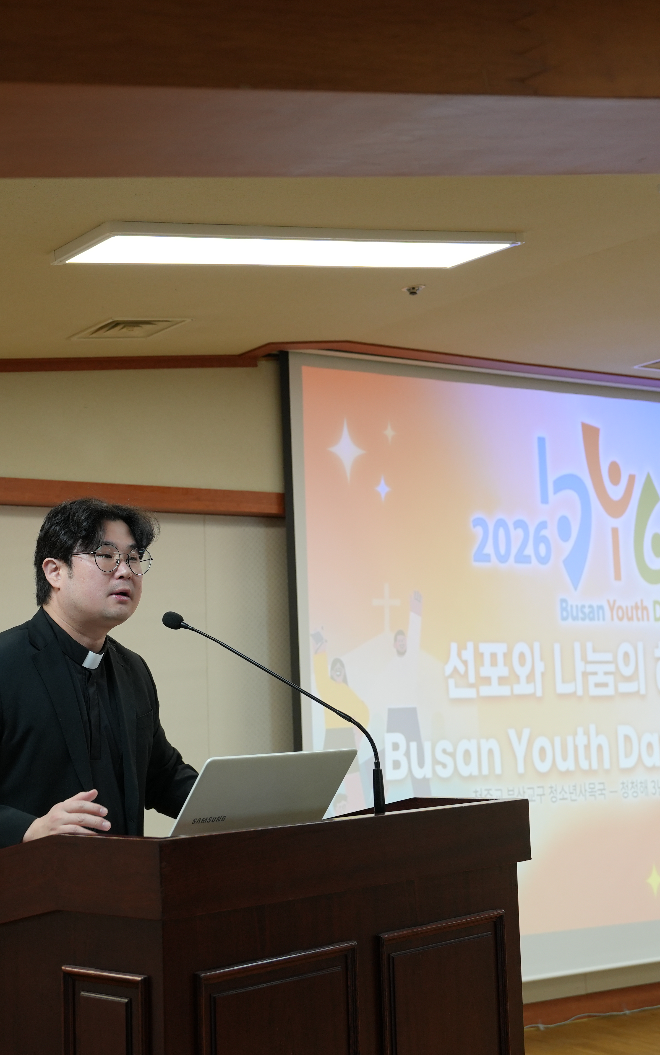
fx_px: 1554
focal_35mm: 54
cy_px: 531
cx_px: 217
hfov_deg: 23.9
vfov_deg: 37.5
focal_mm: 35
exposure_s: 1/160
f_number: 4
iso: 640
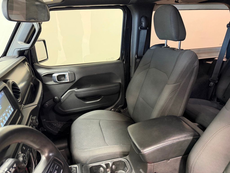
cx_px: 115
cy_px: 86
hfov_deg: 71.6
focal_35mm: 24
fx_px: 159
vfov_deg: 56.8
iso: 400
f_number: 1.78
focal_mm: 6.76
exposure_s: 1/60
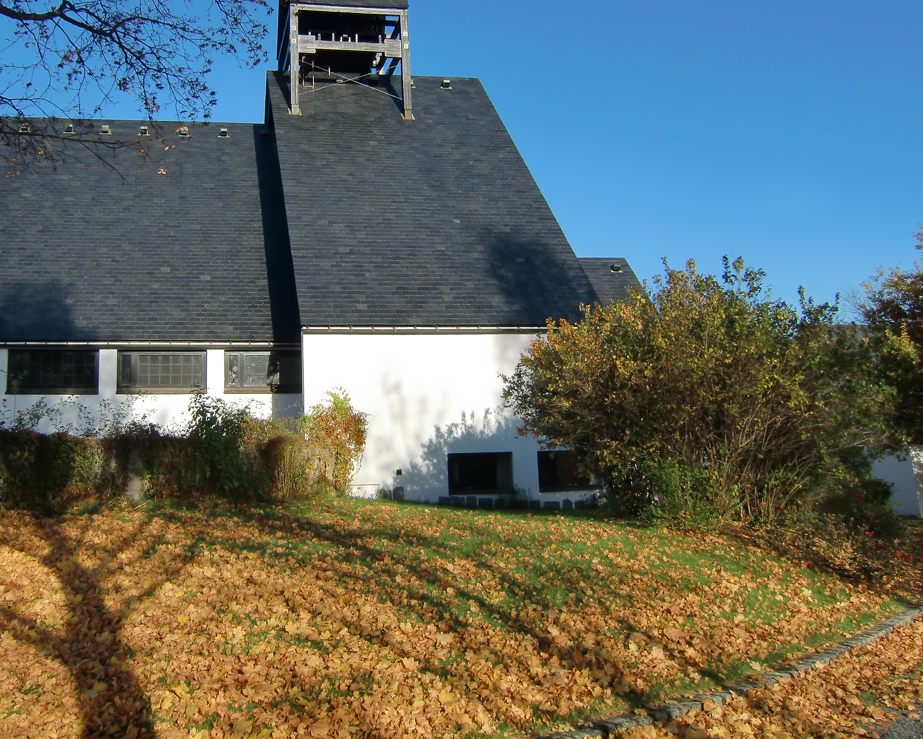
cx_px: 314
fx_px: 874
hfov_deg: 54.6
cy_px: 276
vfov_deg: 45.4
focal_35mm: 32
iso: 64
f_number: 3.2
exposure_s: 1/1000
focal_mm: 4.3
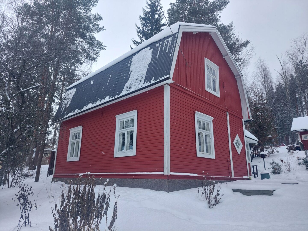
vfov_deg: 54.9
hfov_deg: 69.4
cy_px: 116
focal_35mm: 25
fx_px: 222
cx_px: 154
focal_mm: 5.23
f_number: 1.8
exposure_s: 1/100
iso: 64
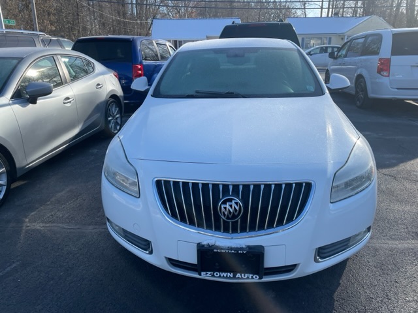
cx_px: 209
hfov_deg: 67.3
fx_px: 314
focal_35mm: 26
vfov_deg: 53.1
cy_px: 156
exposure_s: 1/1642
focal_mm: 4.2
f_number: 1.6
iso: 32
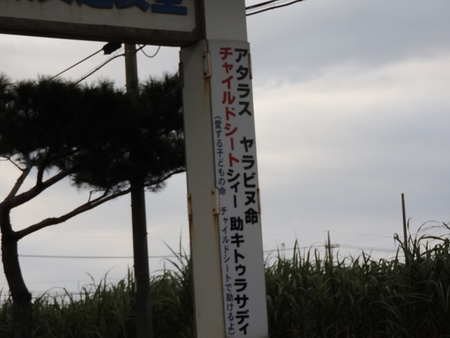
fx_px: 1495
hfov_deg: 17.1
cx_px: 225
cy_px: 169
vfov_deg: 12.9
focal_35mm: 115
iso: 100
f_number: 5
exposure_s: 1/60
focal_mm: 20.6
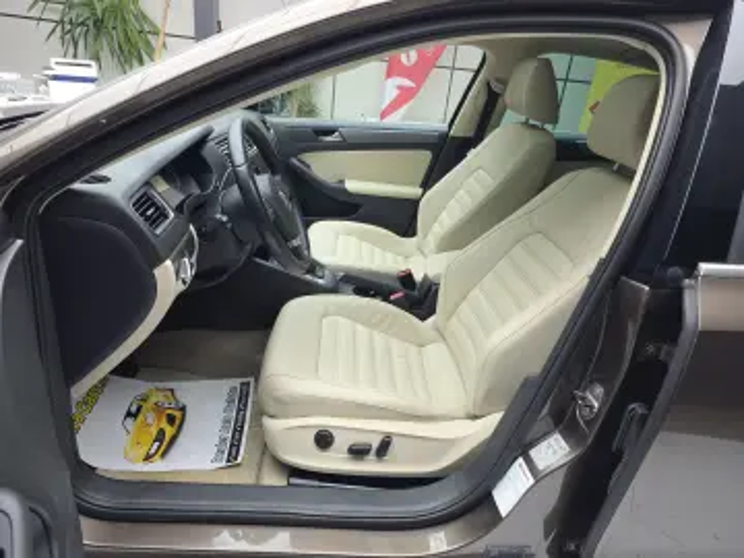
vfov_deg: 58.9
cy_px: 279
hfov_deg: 73.9
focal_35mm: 23
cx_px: 372
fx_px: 494
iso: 64
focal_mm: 6.25
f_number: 1.7
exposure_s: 1/100
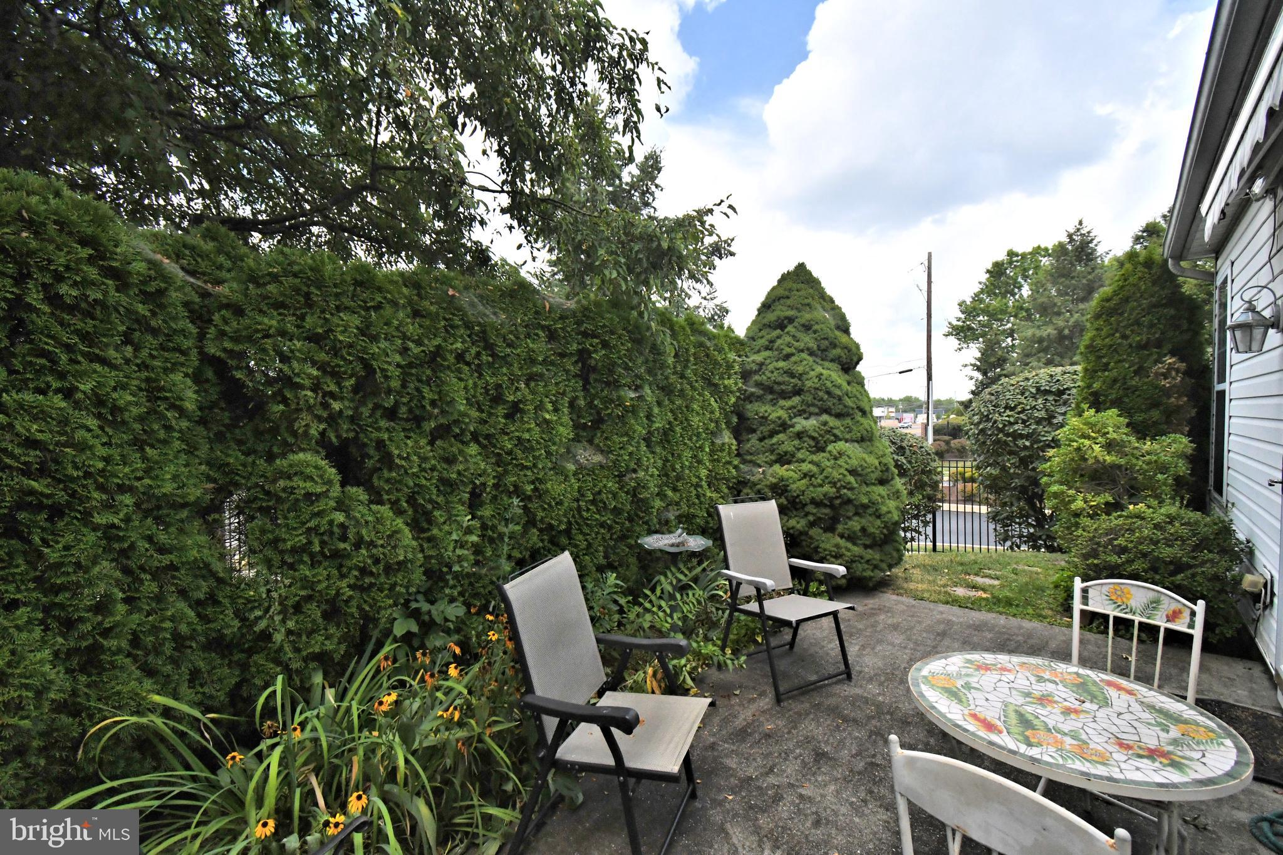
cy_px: 428
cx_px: 642
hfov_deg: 100.4
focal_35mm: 15
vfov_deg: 77.3
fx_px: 535
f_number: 5.6
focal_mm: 10
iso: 2000
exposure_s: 1/6400
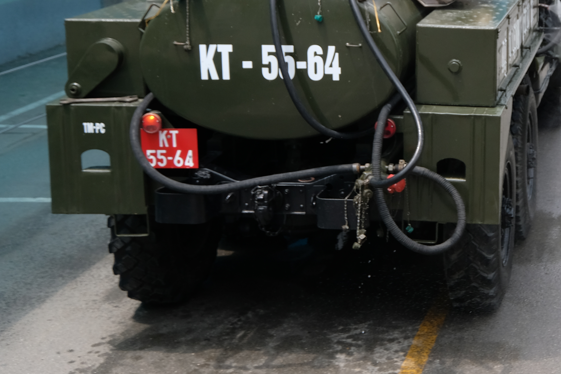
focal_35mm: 77
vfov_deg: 17.4
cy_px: 11
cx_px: 578
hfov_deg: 24.9
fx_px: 1200
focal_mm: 24
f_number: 6.4
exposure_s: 1/500
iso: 320
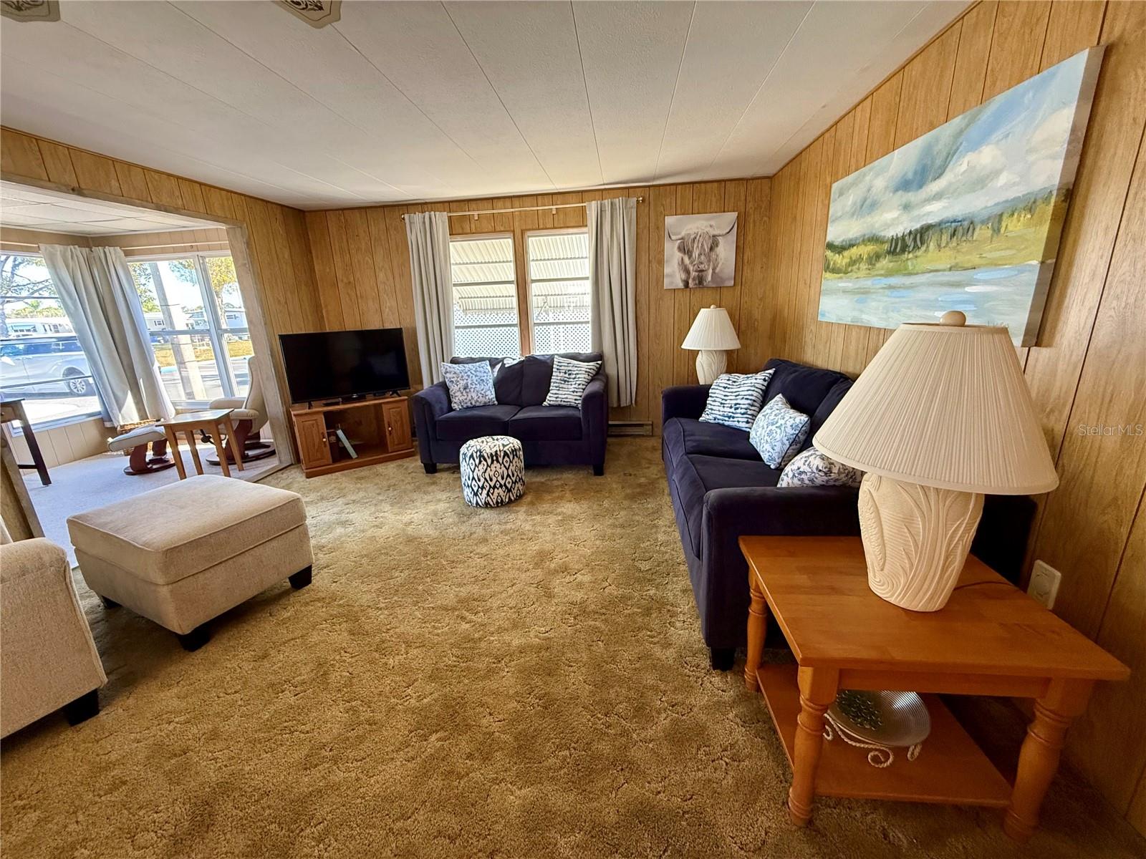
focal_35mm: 14
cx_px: 573
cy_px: 430
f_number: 2.2
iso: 400
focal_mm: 2.22
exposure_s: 1/120
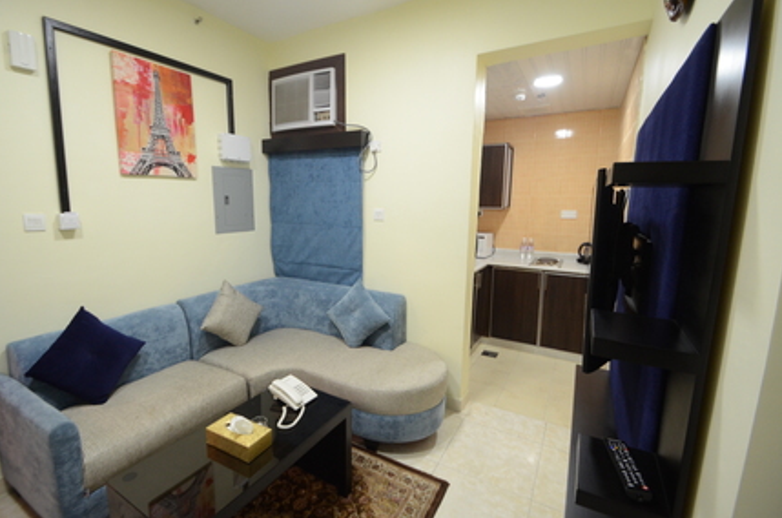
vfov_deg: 73.4
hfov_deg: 96.8
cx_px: 372
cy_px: 247
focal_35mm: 16
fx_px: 347
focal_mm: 10
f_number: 3.5
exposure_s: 1/50
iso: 1000
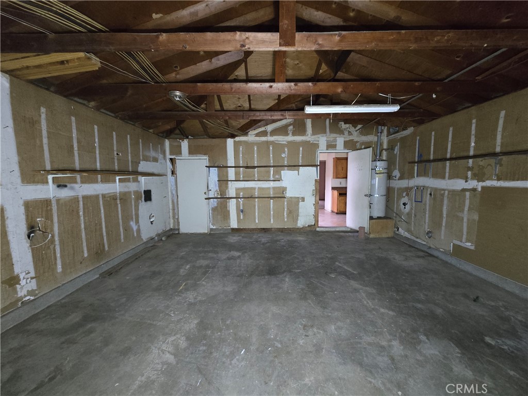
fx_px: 198
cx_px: 264
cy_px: 198
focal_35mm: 13
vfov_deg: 89.9
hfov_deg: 106.2
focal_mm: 2.2
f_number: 2.2
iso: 1250
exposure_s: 1/28.8
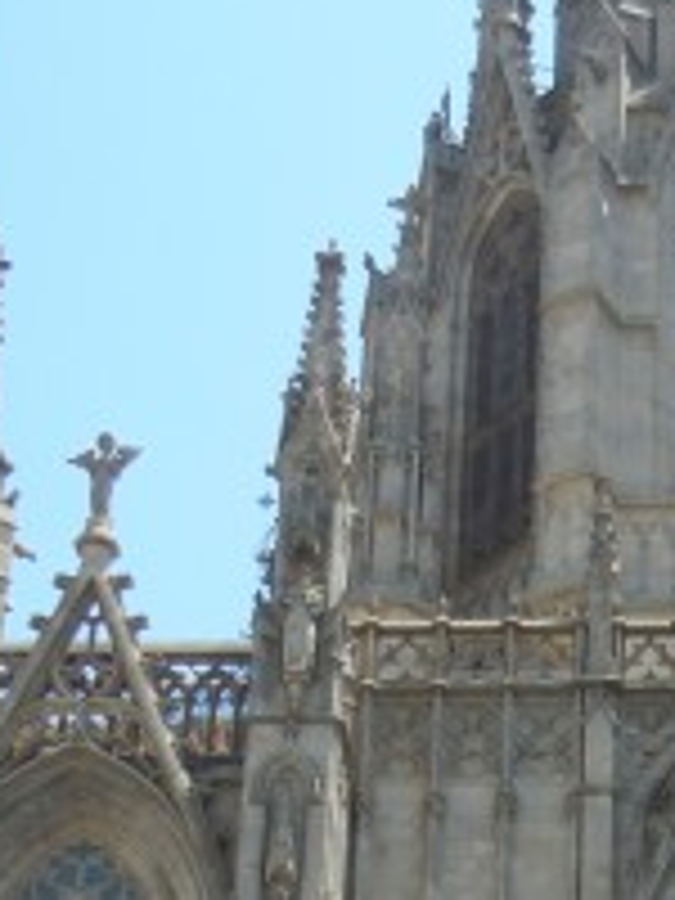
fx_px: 2990
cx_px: 734
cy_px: 1192
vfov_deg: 16.2
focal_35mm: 115
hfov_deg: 12.7
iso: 160
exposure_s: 1/811
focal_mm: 5.4
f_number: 3.5
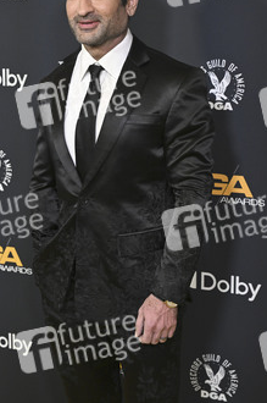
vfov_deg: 27.3
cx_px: 113
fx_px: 826
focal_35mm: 74
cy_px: 161
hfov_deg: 18.4
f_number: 6.3
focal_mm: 61
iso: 2500
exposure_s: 1/320
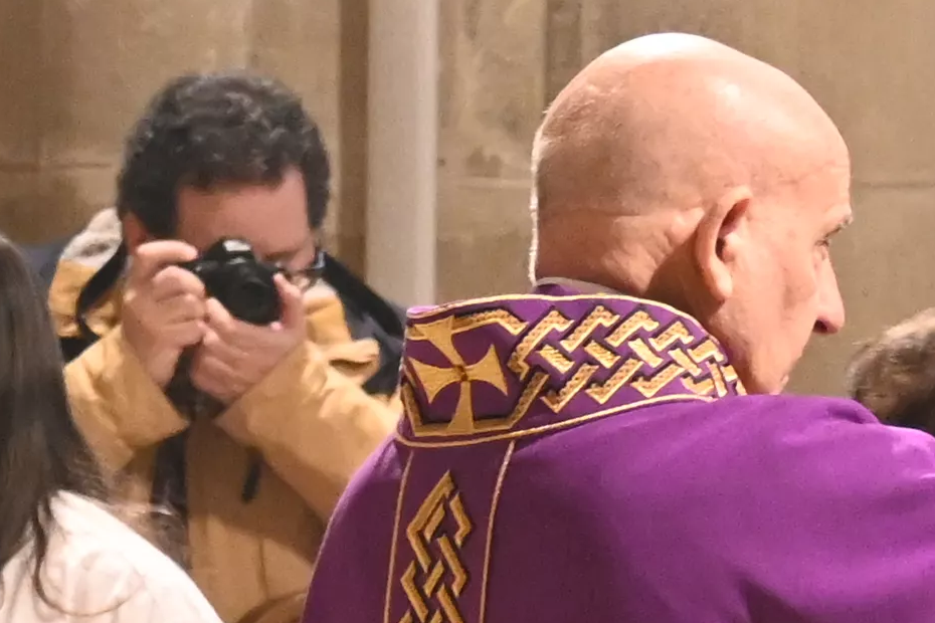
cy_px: 955
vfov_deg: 2.2
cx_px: 1380
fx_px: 15868
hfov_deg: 3.4
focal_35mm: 611
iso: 3200
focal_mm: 68
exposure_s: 1/40
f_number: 4.8
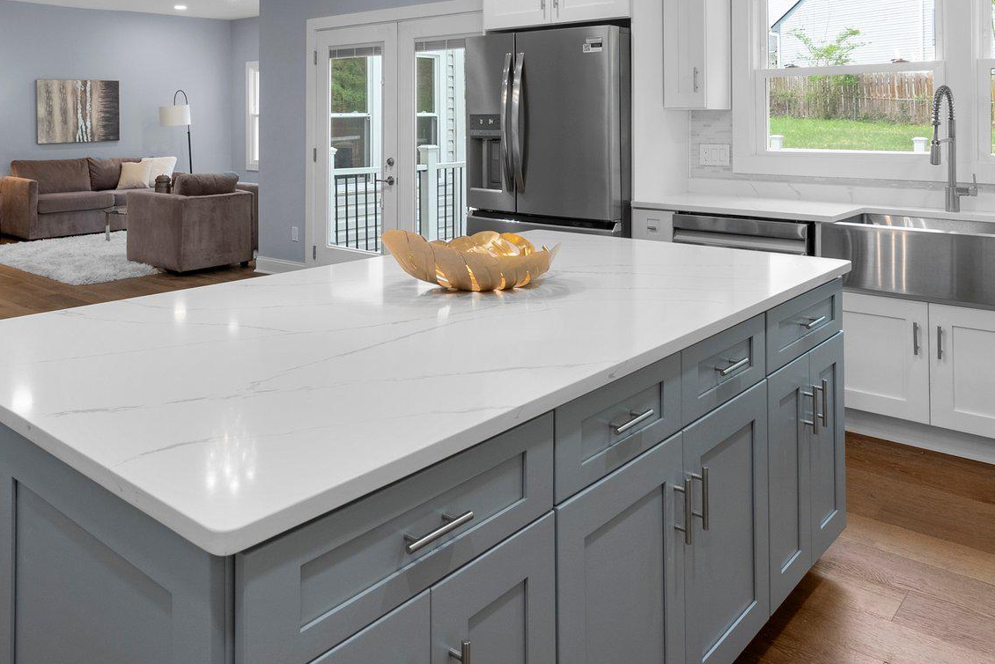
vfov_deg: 42.9
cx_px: 414
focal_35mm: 29
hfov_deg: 63.2
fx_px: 802
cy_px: 133
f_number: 8
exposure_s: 1/10
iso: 250
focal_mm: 16
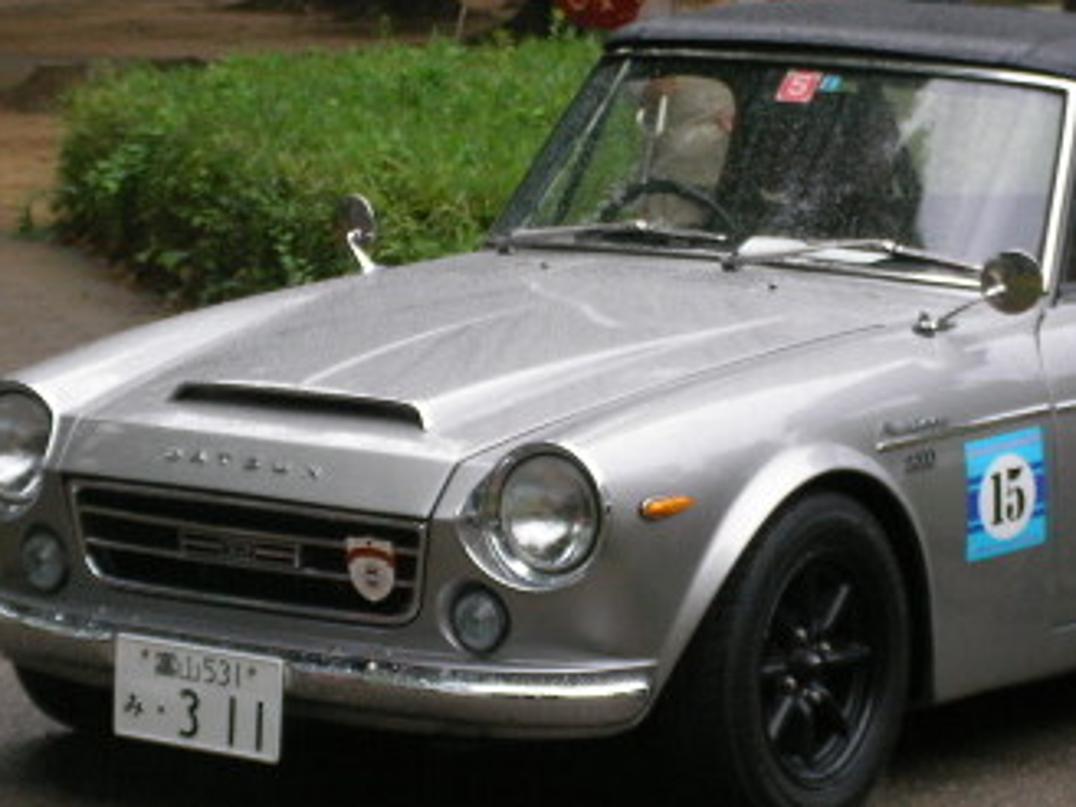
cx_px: 735
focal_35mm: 177
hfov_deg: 11.2
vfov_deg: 8.4
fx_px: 5502
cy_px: 343
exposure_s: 1/70.7
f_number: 4
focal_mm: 19.3
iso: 100
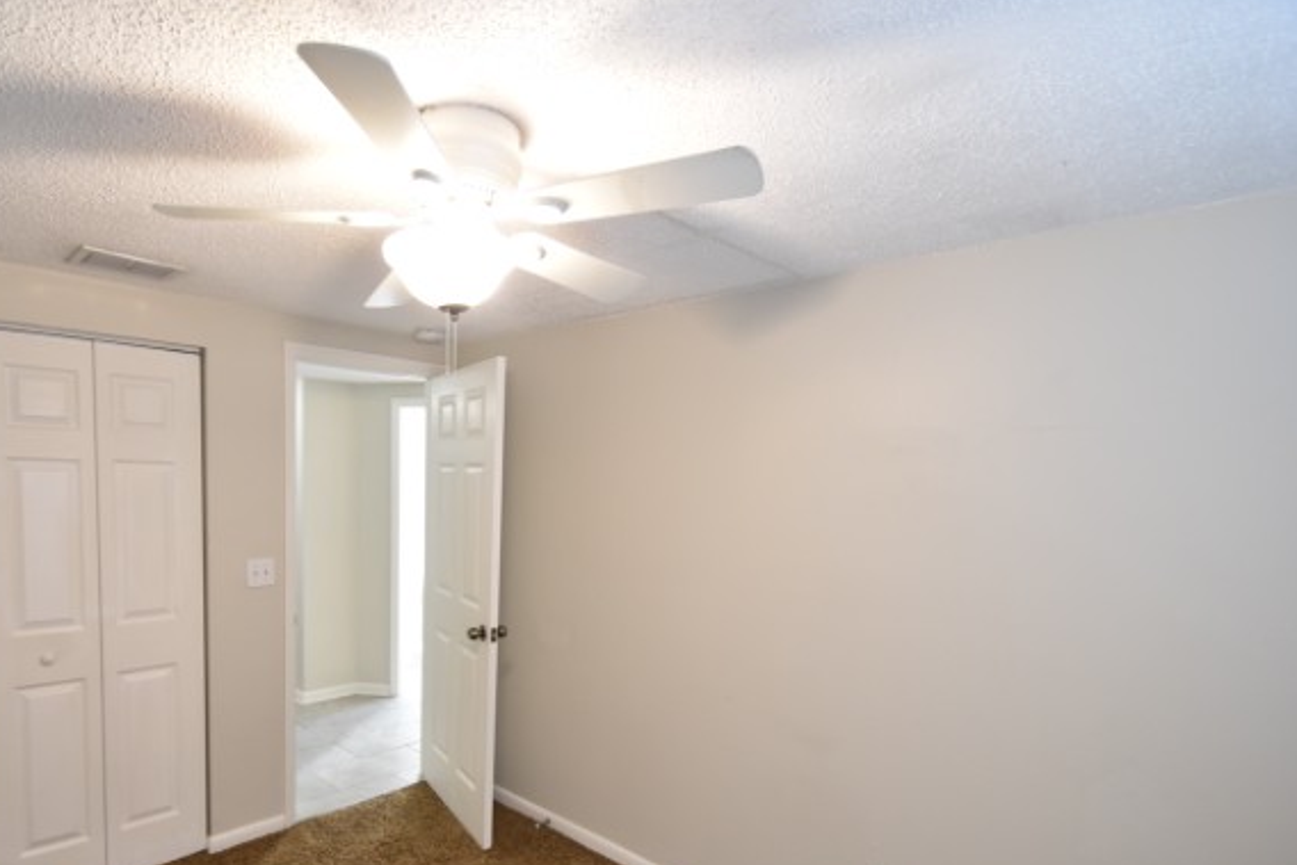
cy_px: 532
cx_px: 500
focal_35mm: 19
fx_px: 685
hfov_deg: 85.5
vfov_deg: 63.8
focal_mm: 10
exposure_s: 1/45
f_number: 3.5
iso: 800
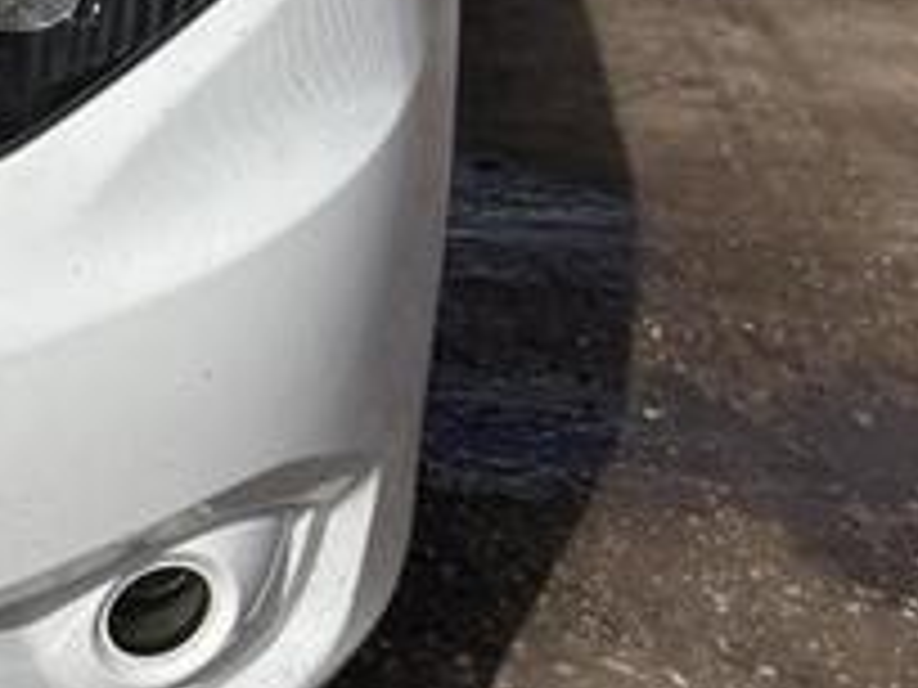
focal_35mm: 114
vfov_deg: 12.3
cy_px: -360
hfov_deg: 15.4
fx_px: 3023
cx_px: -616
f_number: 1.6
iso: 50
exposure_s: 1/10101
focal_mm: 5.96
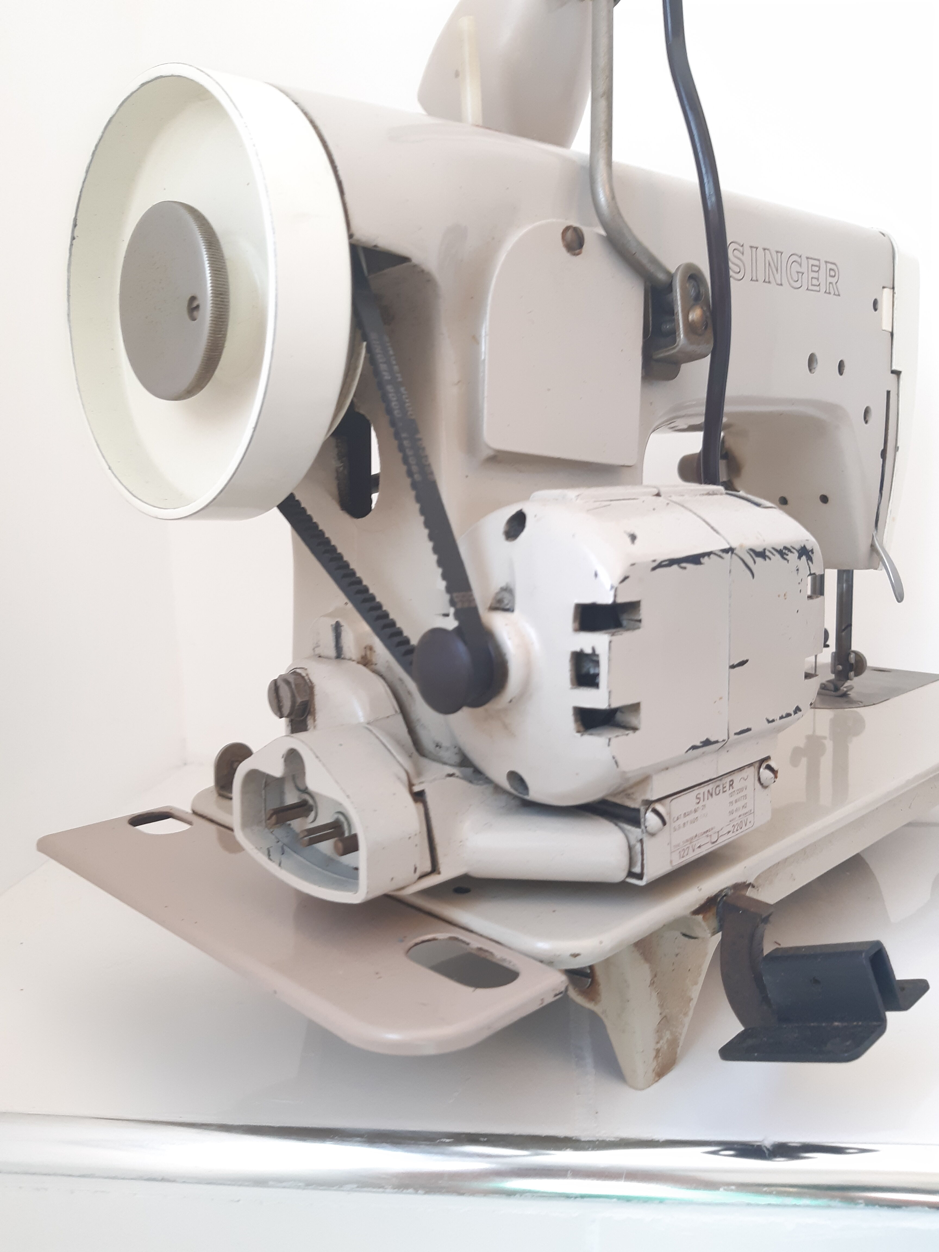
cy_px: 626
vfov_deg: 67.3
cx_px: 470
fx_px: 940
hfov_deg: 53.1
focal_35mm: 26
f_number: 1.7
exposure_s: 1/50
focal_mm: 3.93
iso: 100
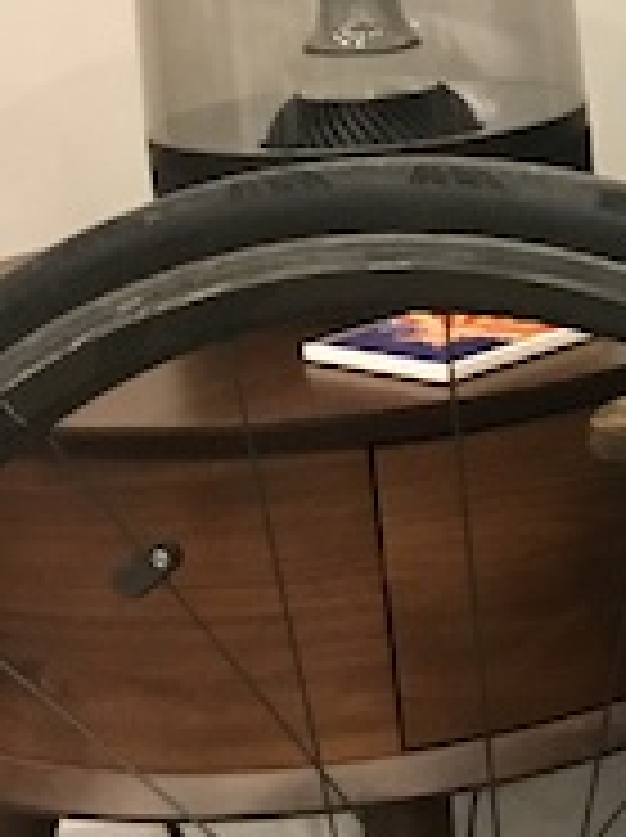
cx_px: 1347
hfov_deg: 10.6
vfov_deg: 15.7
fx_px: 3021
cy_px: 234
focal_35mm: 125
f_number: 2.2
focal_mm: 4.15
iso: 200
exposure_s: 1/15
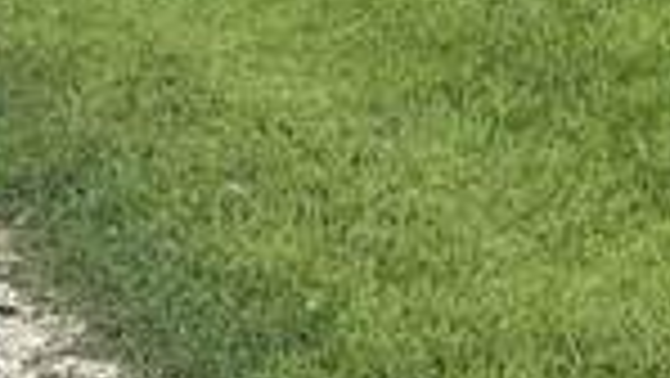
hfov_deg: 10.5
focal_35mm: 183
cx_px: 1484
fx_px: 3253
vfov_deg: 6.1
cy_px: -747
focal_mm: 5.7
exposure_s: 1/1344
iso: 50
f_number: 1.5
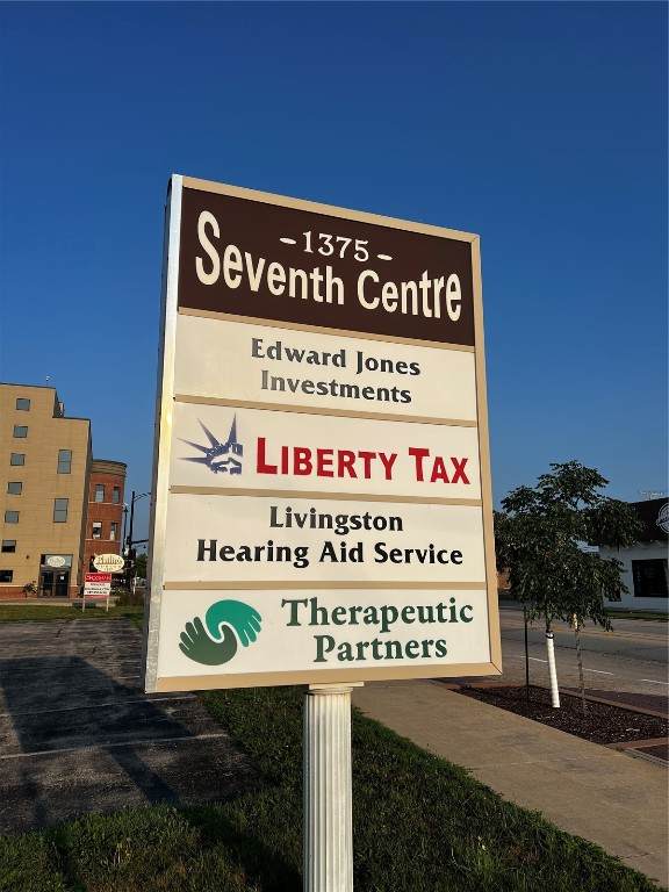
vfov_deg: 67.3
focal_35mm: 26
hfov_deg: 53.1
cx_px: 334
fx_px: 670
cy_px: 446
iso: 50
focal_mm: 5.7
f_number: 1.5
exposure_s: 1/6211
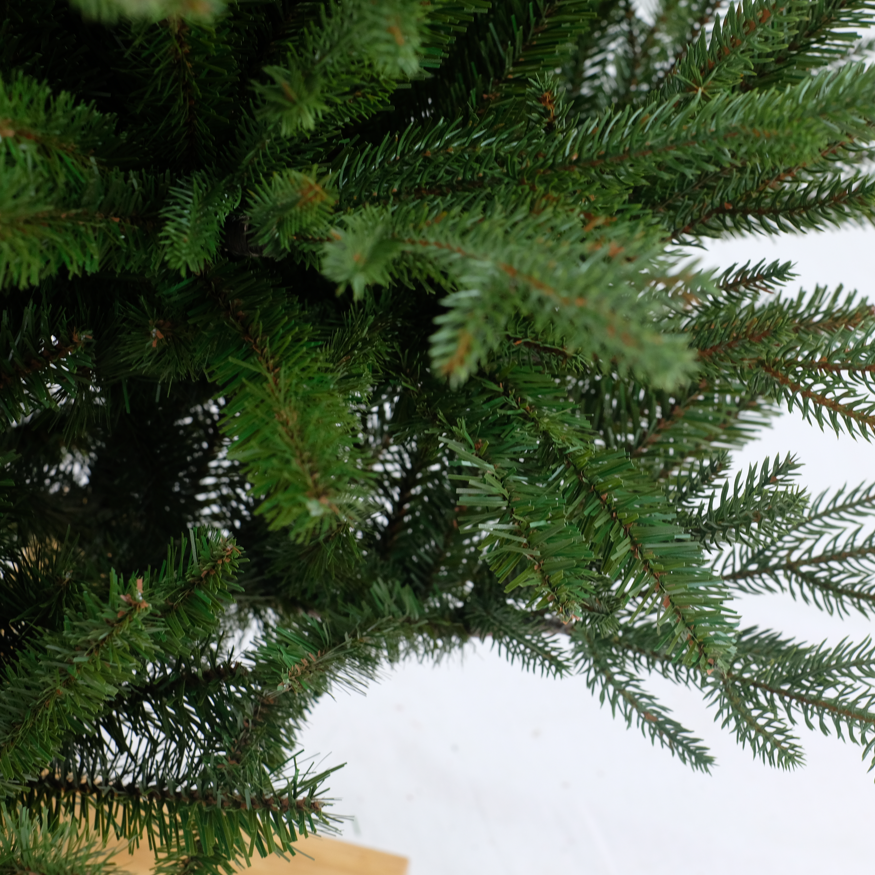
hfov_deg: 25.2
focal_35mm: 68
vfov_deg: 25.4
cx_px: 583
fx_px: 1945
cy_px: 437
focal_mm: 35
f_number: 6.4
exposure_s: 1/18
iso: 800
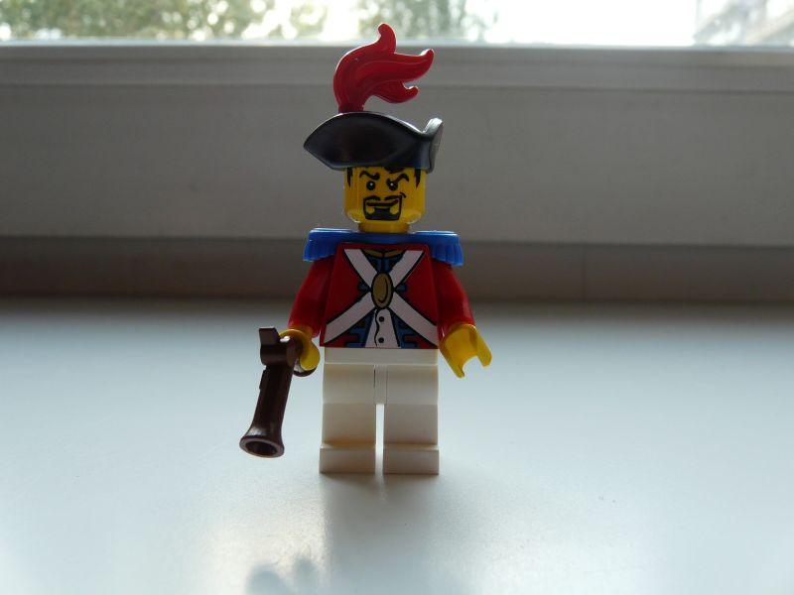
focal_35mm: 28
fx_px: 642
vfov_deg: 49.7
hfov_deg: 63.4
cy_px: 298
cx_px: 397
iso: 100
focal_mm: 4.6
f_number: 4
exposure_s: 1/125
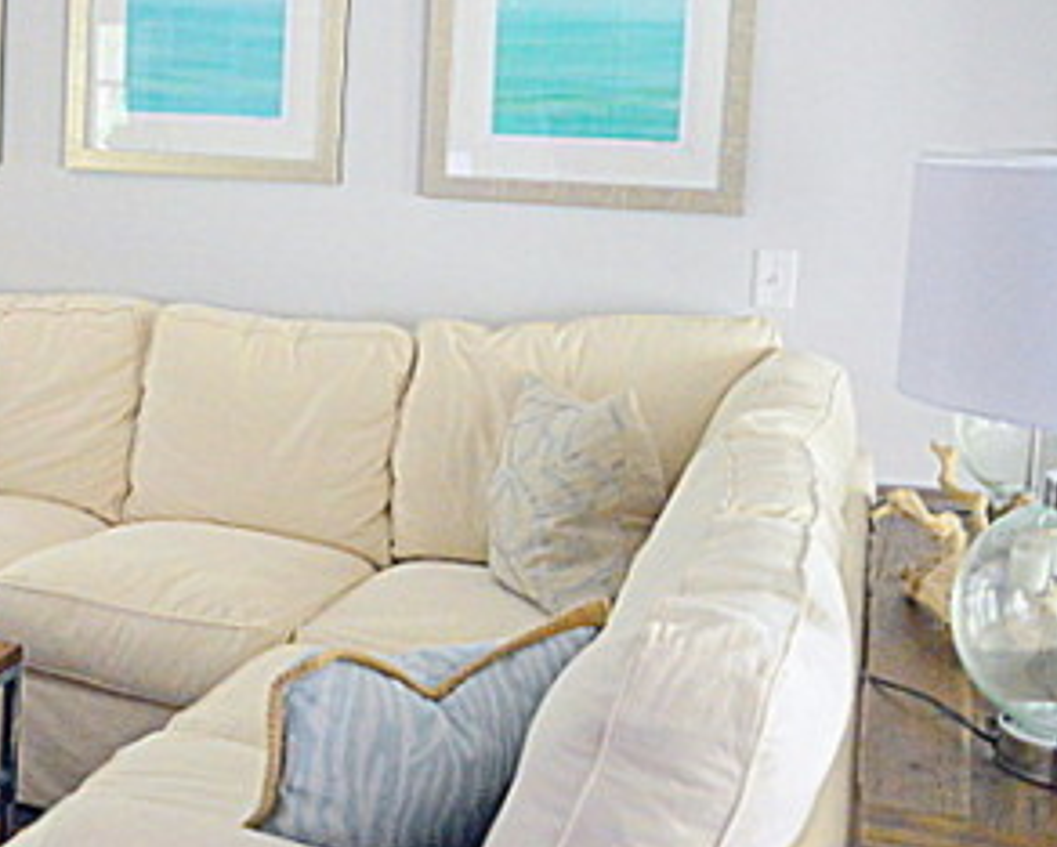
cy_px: 335
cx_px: 18
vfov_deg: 29.1
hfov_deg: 33.2
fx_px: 1628
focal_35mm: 52
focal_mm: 18
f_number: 3.5
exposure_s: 1/30
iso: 4500
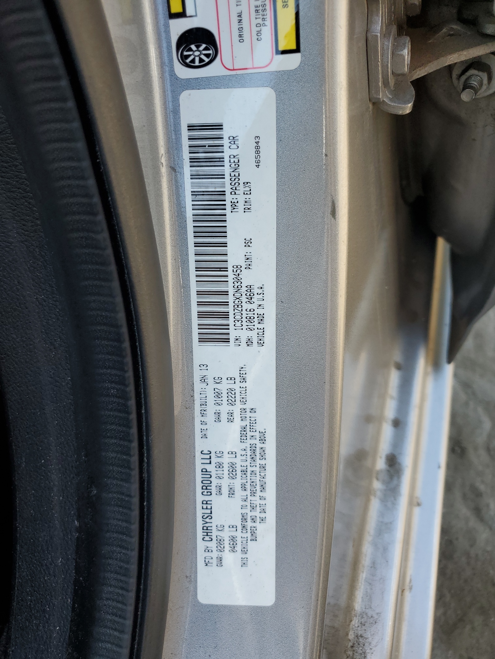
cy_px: 330
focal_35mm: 26
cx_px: 248
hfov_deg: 53.1
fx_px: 496
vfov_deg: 67.3
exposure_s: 1/385
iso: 50
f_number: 1.5
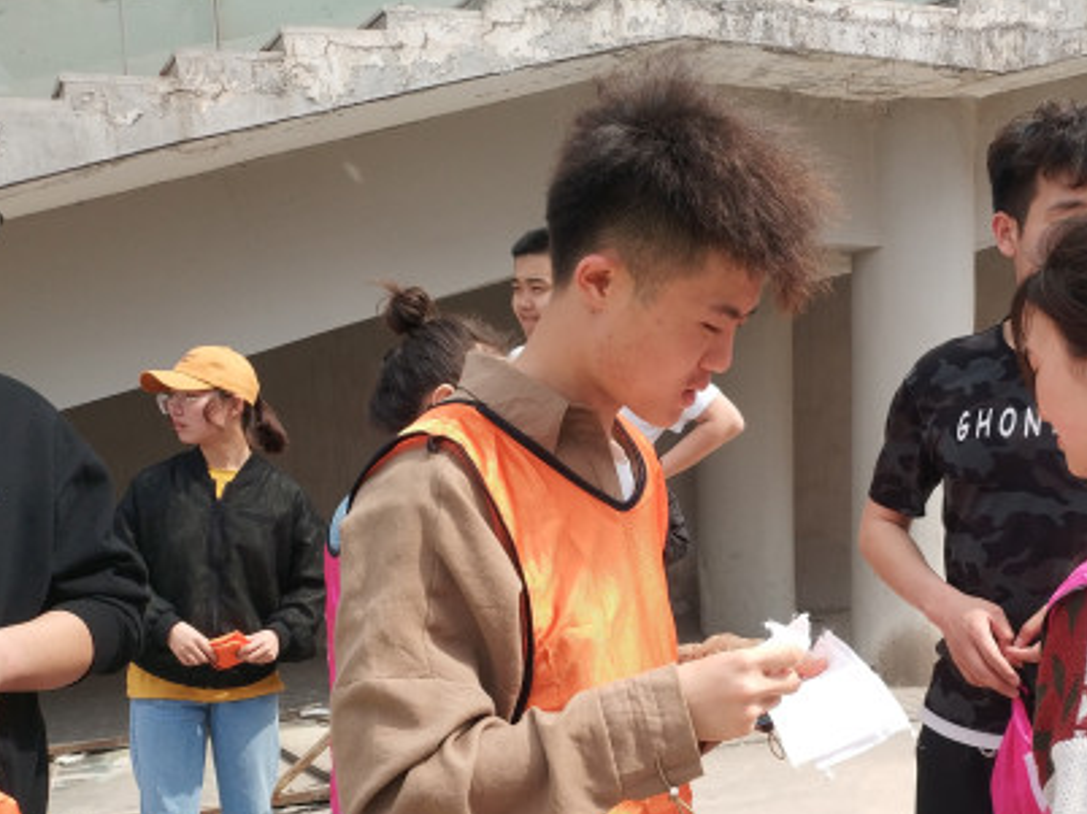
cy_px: 638
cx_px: 744
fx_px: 1601
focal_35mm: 51
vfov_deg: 28.0
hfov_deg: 37.0
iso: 113
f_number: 2
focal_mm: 4.5
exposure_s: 1/614
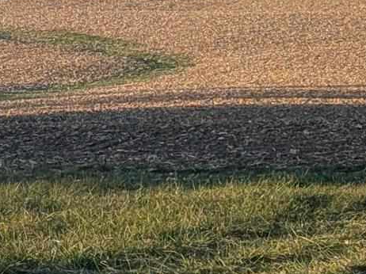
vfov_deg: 5.6
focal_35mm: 266
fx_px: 2811
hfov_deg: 7.4
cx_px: 124
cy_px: 56
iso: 45
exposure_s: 1/575
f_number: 1.85
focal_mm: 6.81
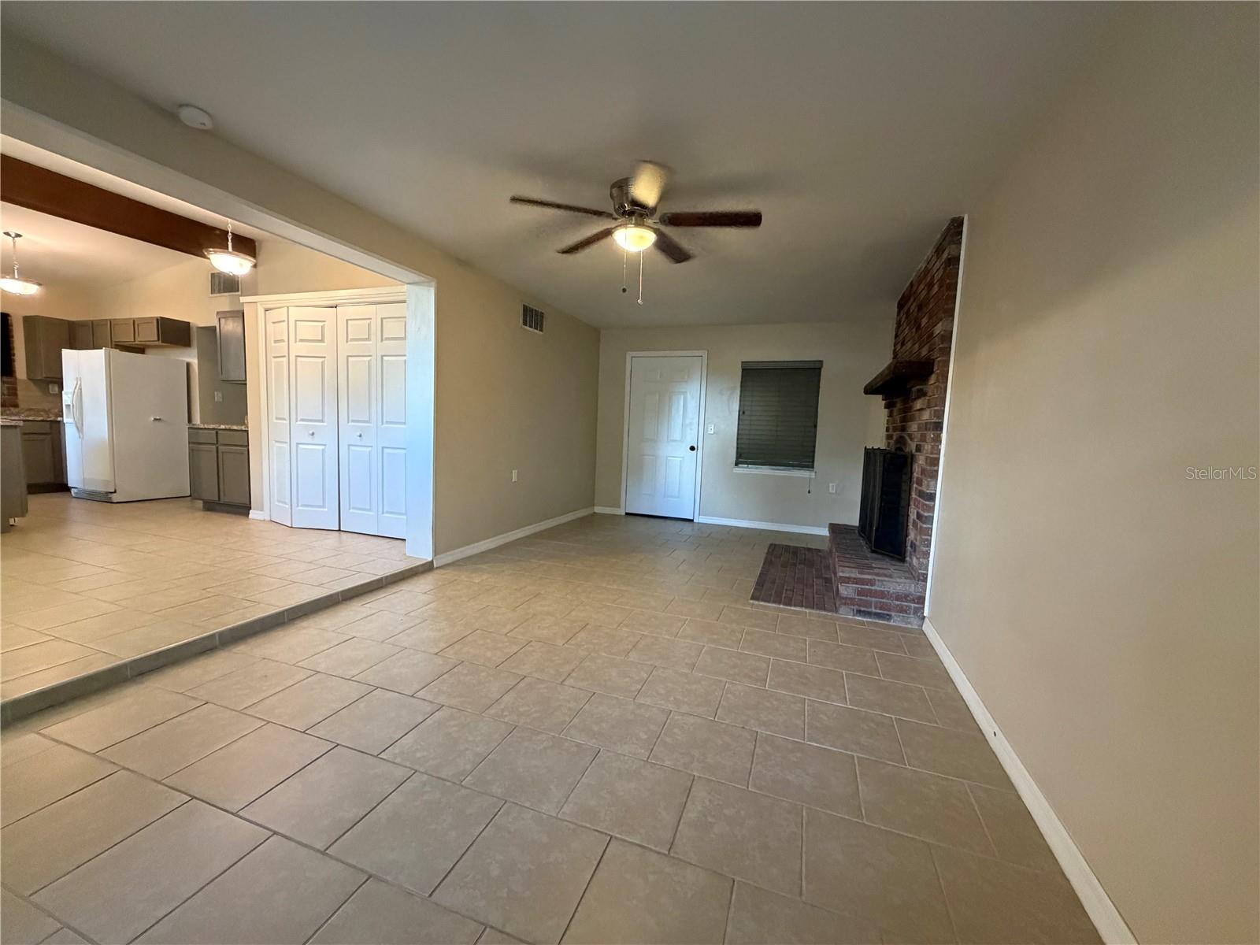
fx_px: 510
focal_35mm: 14
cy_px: 472
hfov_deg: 102.1
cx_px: 630
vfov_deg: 85.7
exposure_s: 1/60
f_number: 2.2
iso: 800
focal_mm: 2.22
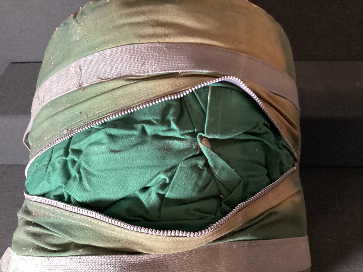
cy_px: 136
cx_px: 182
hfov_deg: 58.3
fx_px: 325
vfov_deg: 45.4
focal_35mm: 31
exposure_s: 1/33
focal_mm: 3.3
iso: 250
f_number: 2.4
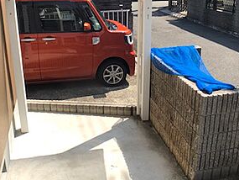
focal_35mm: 59
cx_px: 107
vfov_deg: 24.7
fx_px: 408
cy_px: 61
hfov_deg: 32.7
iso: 20
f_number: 1.8
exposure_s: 1/906
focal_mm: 4
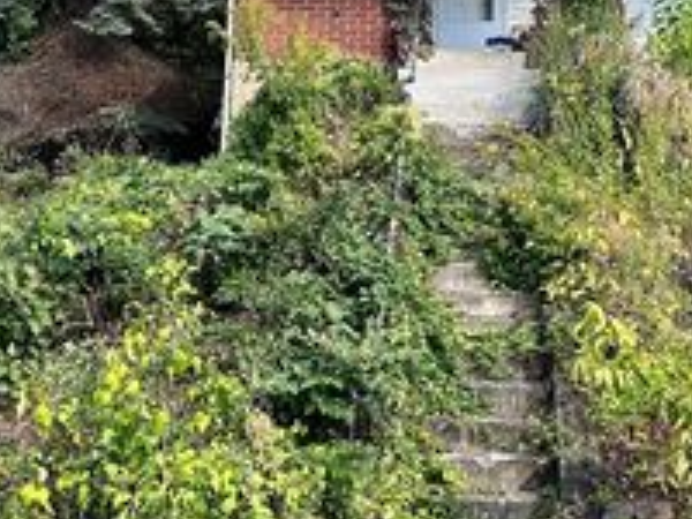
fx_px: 1299
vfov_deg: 22.2
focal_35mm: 65
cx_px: 453
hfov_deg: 29.6
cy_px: 74
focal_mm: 5.7
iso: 50
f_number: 1.5
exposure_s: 1/924
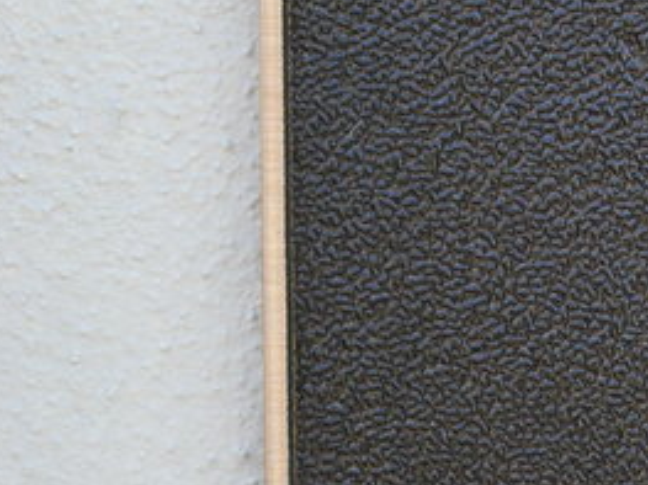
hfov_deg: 7.3
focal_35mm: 263
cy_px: 228
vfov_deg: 5.6
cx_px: 1213
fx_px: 4921
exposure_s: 1/100
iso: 200
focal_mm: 48
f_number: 5.3
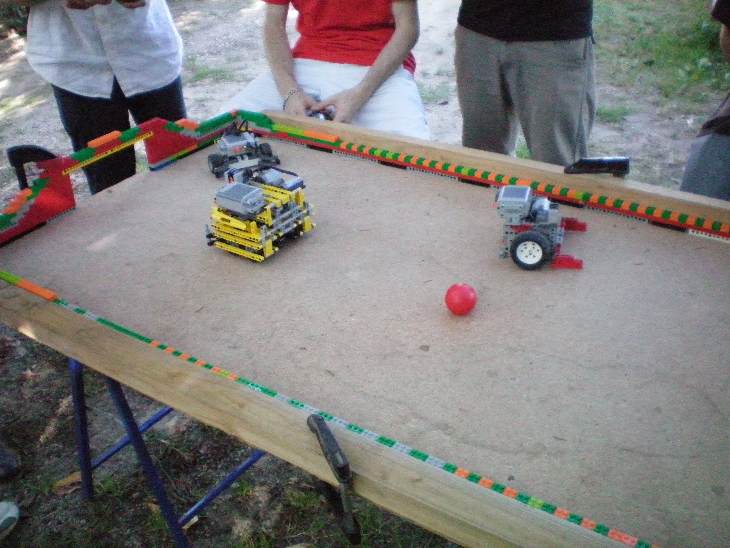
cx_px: 365
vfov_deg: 37.7
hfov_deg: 49.0
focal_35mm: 38
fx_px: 801
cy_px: 274
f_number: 3.1
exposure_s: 1/320
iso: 800
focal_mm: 6.3
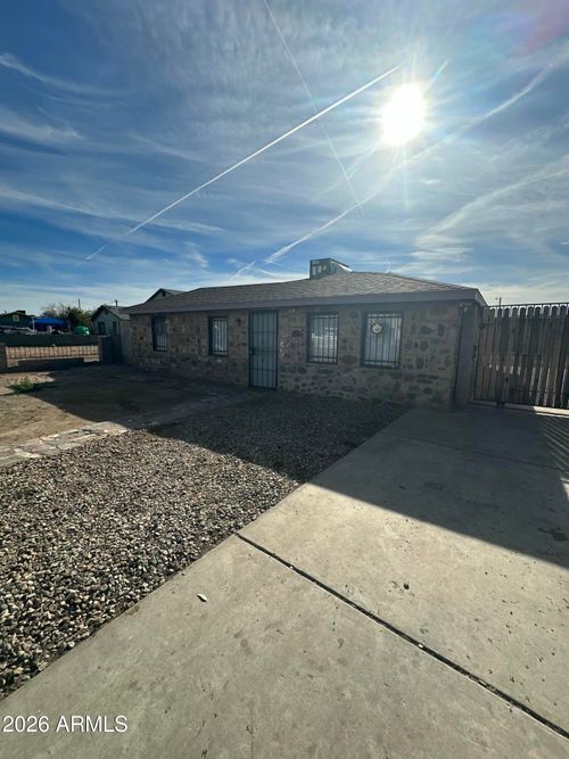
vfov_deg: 102.1
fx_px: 307
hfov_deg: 85.7
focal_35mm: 14
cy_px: 380
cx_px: 284
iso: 50
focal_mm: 2.22
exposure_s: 1/3300
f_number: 2.2
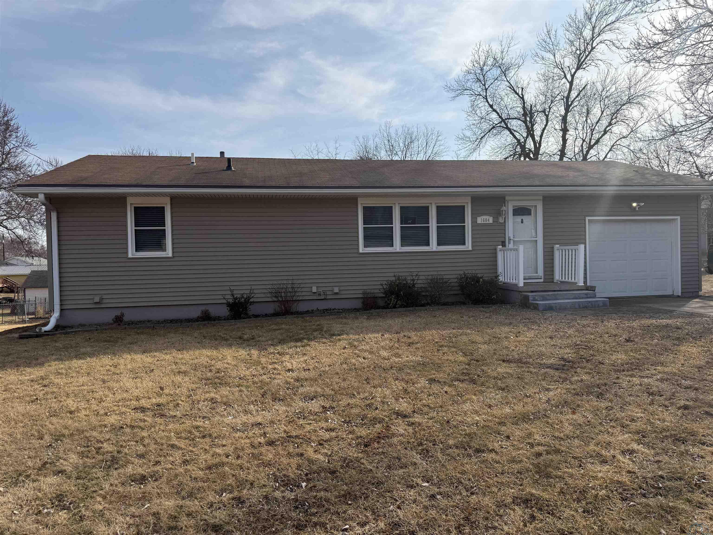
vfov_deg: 56.8
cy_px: 268
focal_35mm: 24
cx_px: 356
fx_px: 494
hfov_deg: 71.6
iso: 100
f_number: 1.78
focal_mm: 6.76
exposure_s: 1/7353
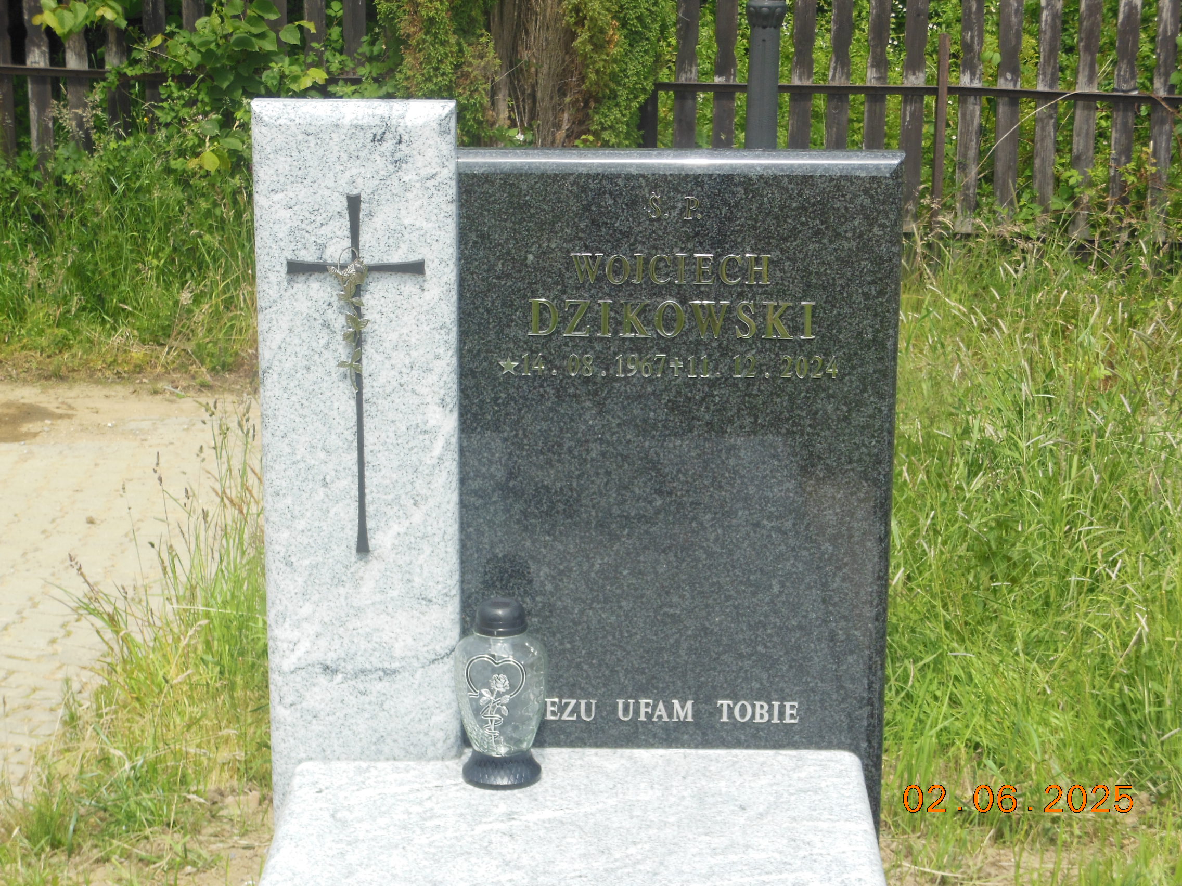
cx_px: 591
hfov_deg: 25.7
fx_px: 2595
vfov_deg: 19.4
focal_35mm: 76
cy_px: 443
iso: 125
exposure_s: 1/640
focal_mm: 13.6
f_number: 4.4
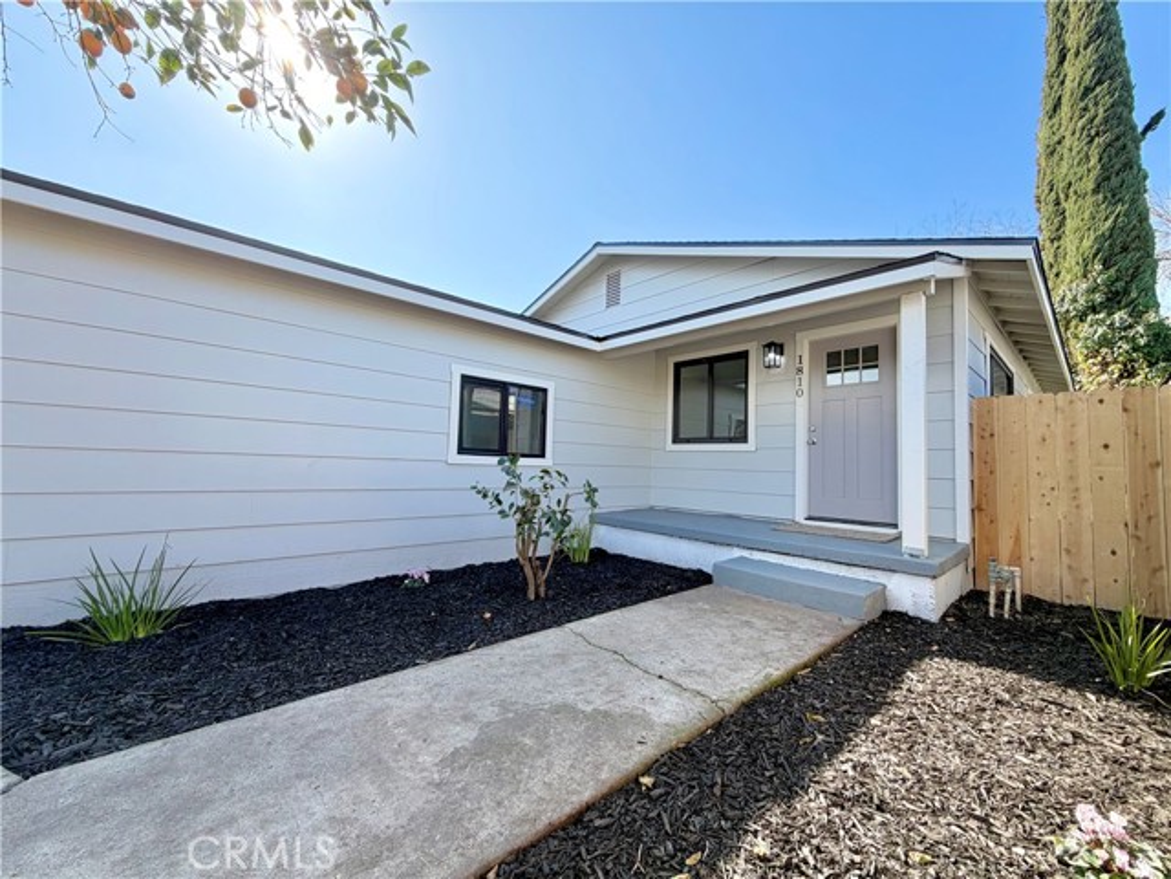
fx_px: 474
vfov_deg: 85.7
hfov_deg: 102.1
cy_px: 440
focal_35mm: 14
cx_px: 586
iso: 50
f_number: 2.2
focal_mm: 2.22
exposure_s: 1/502
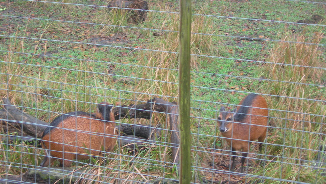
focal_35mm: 90
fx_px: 778
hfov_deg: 23.7
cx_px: 162
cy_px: 114
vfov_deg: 13.4
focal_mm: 17
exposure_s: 1/12.5
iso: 50
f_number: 4
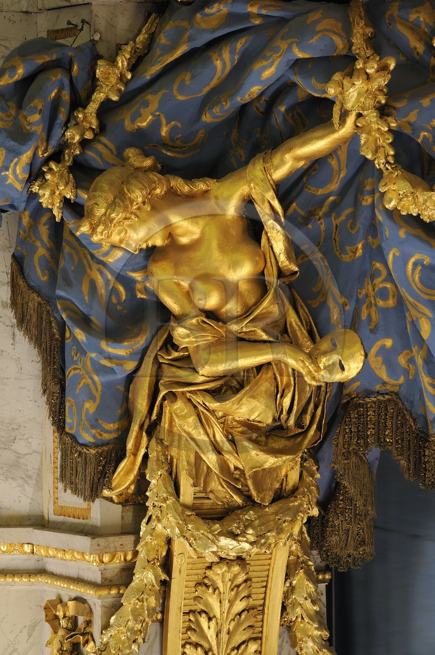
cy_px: 328
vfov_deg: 13.3
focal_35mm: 155
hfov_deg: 8.8
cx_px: 218
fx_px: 2814
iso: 200
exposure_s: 20
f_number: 11
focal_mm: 155
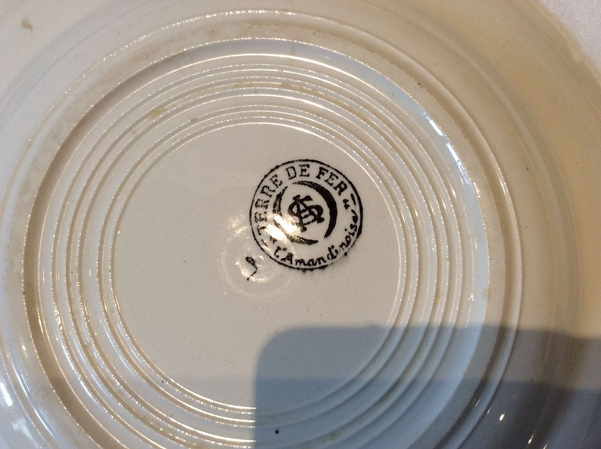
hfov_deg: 56.9
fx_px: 555
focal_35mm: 32
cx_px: 300
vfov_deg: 44.1
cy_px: 224
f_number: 2.4
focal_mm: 3.3
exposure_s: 1/25
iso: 80
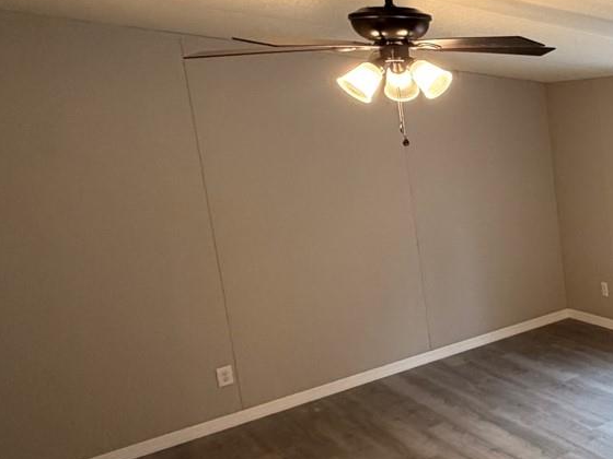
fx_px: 708
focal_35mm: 40
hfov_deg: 34.3
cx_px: 785
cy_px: 176
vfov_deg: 35.8
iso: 320
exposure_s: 1/60
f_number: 2.2
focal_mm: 2.22
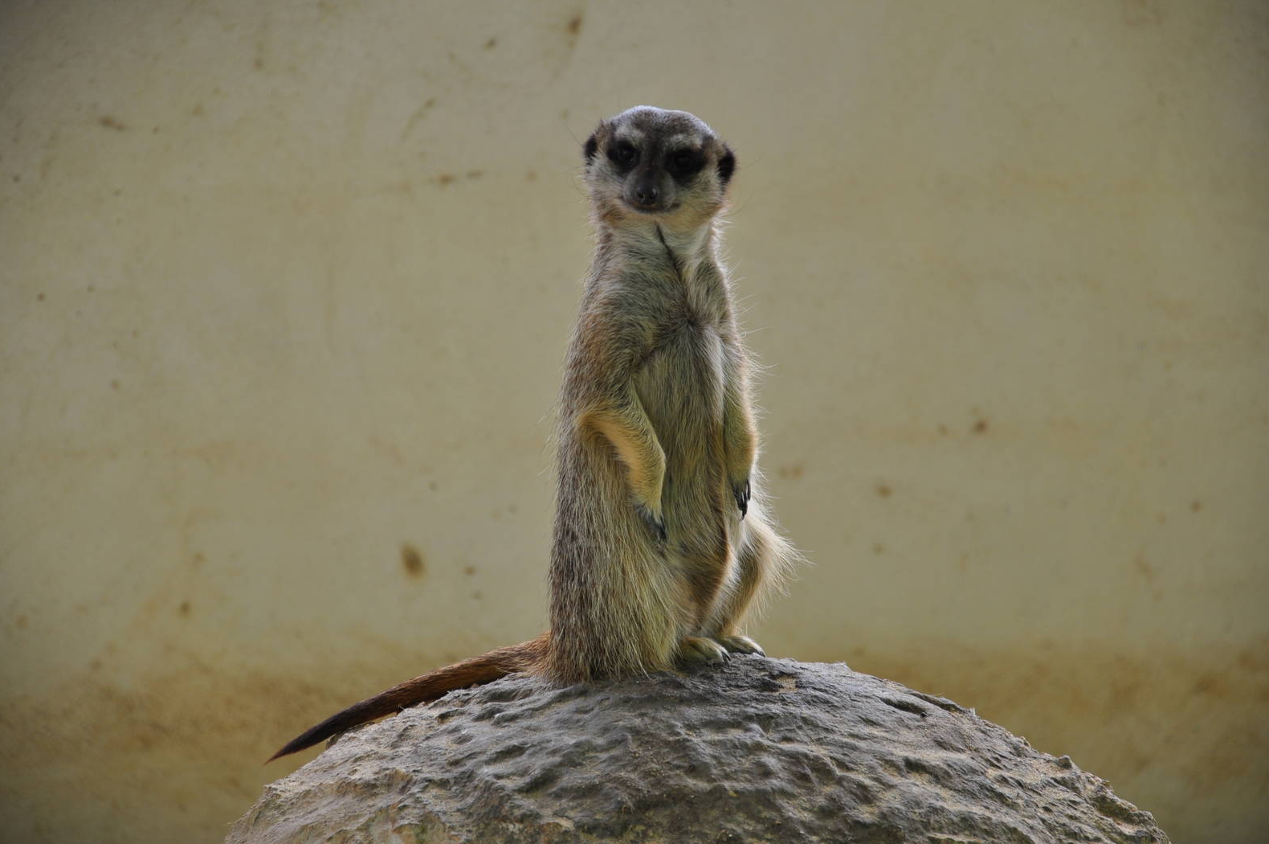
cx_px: 639
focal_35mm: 160
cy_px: 425
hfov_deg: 12.9
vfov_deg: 8.6
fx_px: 5617
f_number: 5.6
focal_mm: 105
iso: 220
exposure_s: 1/125
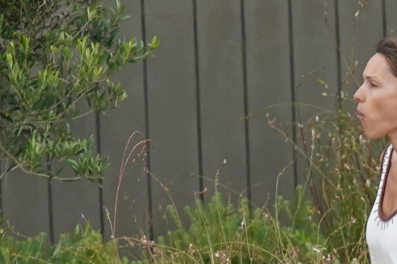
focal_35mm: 1647
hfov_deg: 1.3
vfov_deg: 0.8
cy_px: 196
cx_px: 442
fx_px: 18159
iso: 1600
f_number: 6.3
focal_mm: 280
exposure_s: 1/640
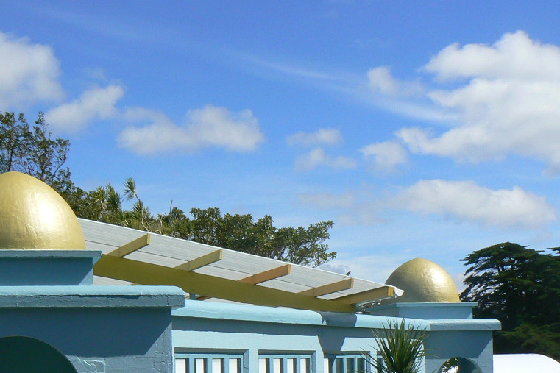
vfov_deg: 21.1
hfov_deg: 31.3
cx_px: 136
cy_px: 339
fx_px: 980
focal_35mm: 63
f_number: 8
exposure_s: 1/400
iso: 80
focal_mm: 6
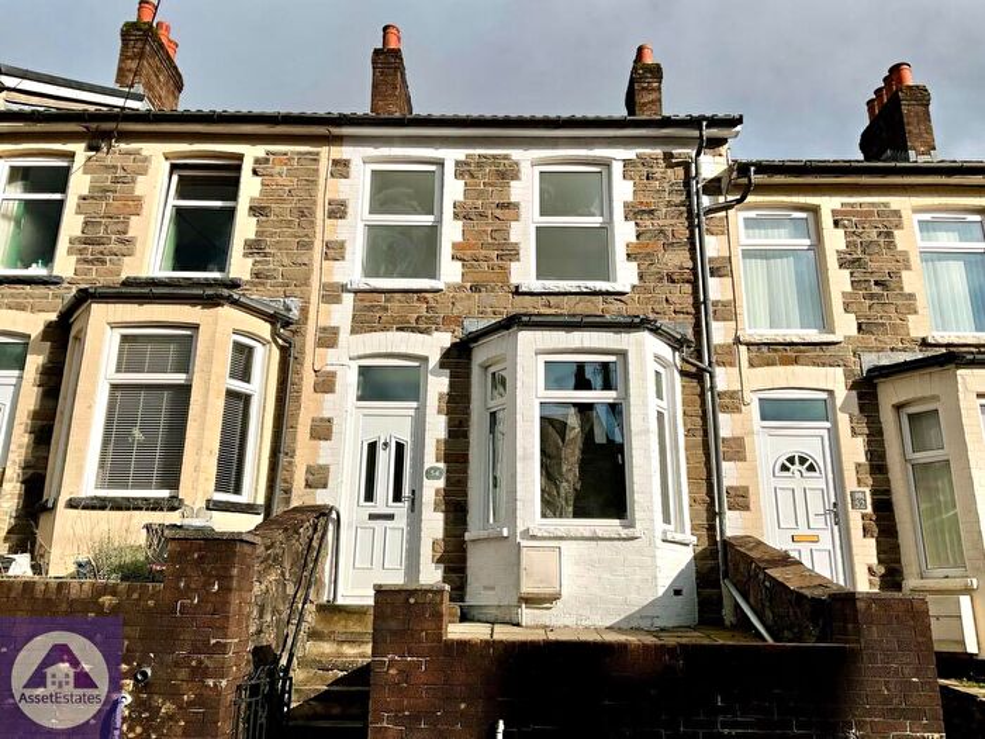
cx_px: 492
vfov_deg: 48.2
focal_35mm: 29
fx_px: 825
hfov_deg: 61.7
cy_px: 370
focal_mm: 3
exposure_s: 1/4405
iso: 20
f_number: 1.8
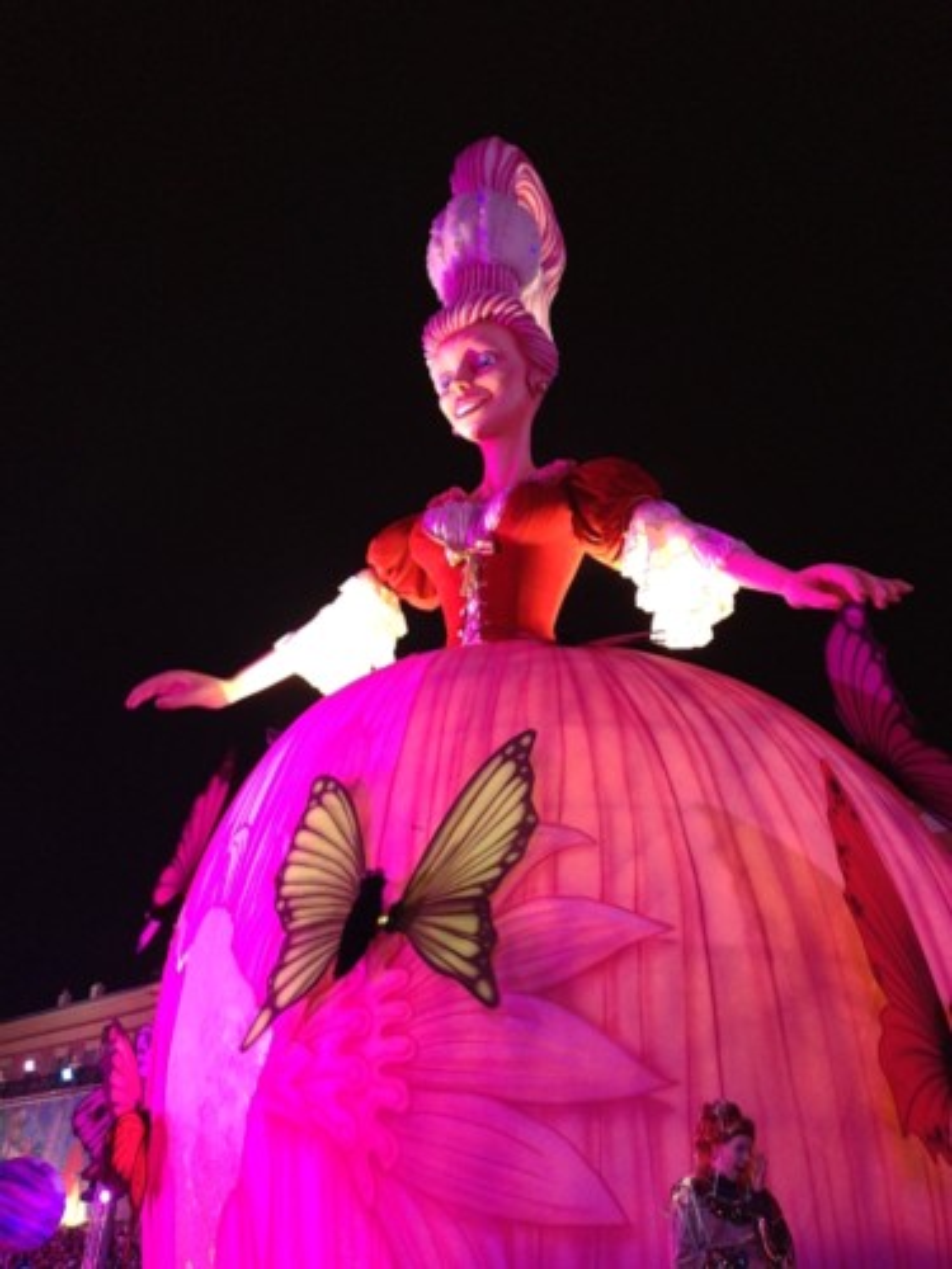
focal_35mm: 33
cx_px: 476
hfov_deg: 42.9
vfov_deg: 55.4
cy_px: 634
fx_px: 1210
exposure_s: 1/20
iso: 250
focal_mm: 4.13
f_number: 2.4
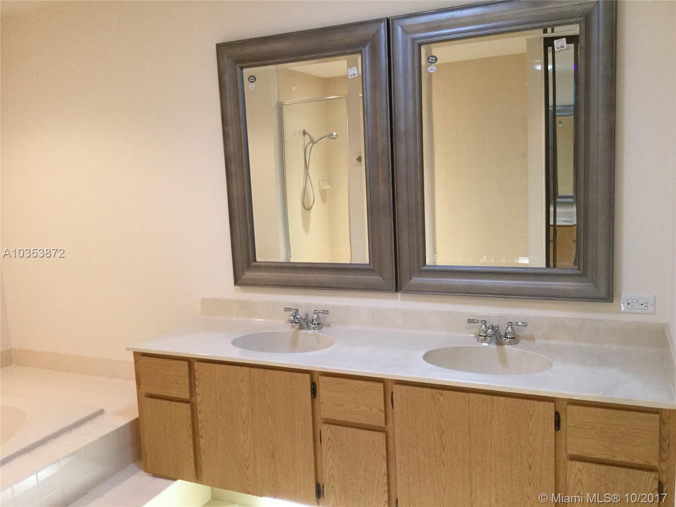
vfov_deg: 45.4
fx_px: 605
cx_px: 338
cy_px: 254
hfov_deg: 58.4
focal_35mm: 31
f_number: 2.4
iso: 100
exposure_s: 1/30
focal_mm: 3.3
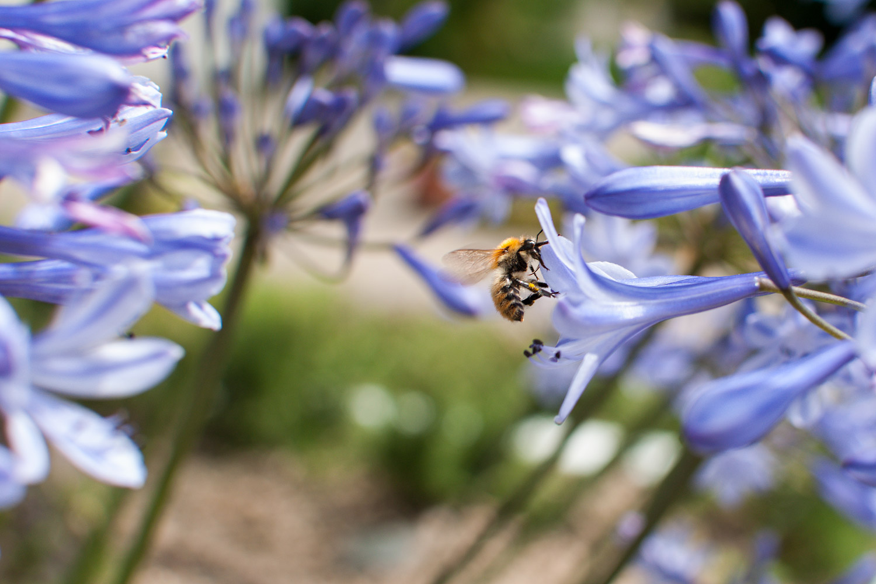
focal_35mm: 52
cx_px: 438
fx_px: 1277
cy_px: 292
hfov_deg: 37.9
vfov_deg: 25.8
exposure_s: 1/400
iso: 100
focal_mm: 35
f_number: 5
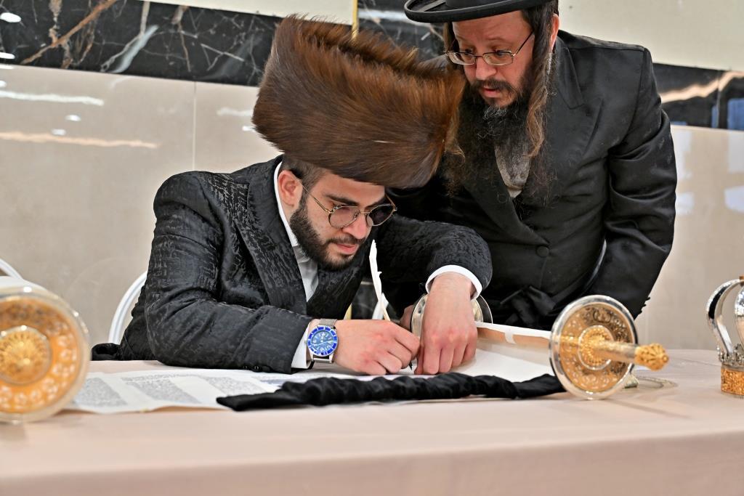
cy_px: 248
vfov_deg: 29.9
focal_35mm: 45
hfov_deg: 43.6
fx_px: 930
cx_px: 372
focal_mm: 45
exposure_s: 1/200
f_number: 4
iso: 640
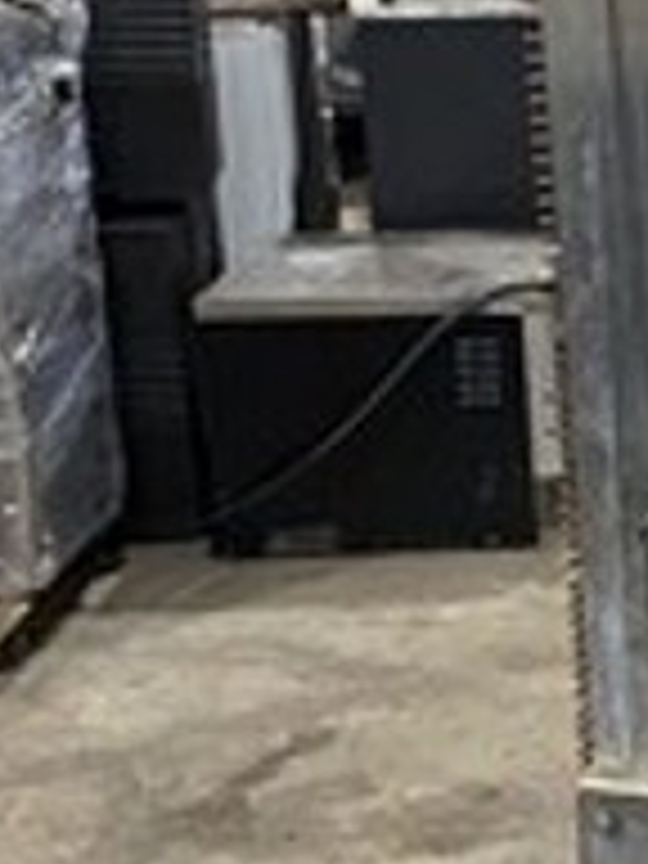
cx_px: 1256
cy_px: 475
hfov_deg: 12.1
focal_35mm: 110
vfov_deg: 17.9
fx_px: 2746
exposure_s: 1/60
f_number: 1.8
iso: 250
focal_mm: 4.25
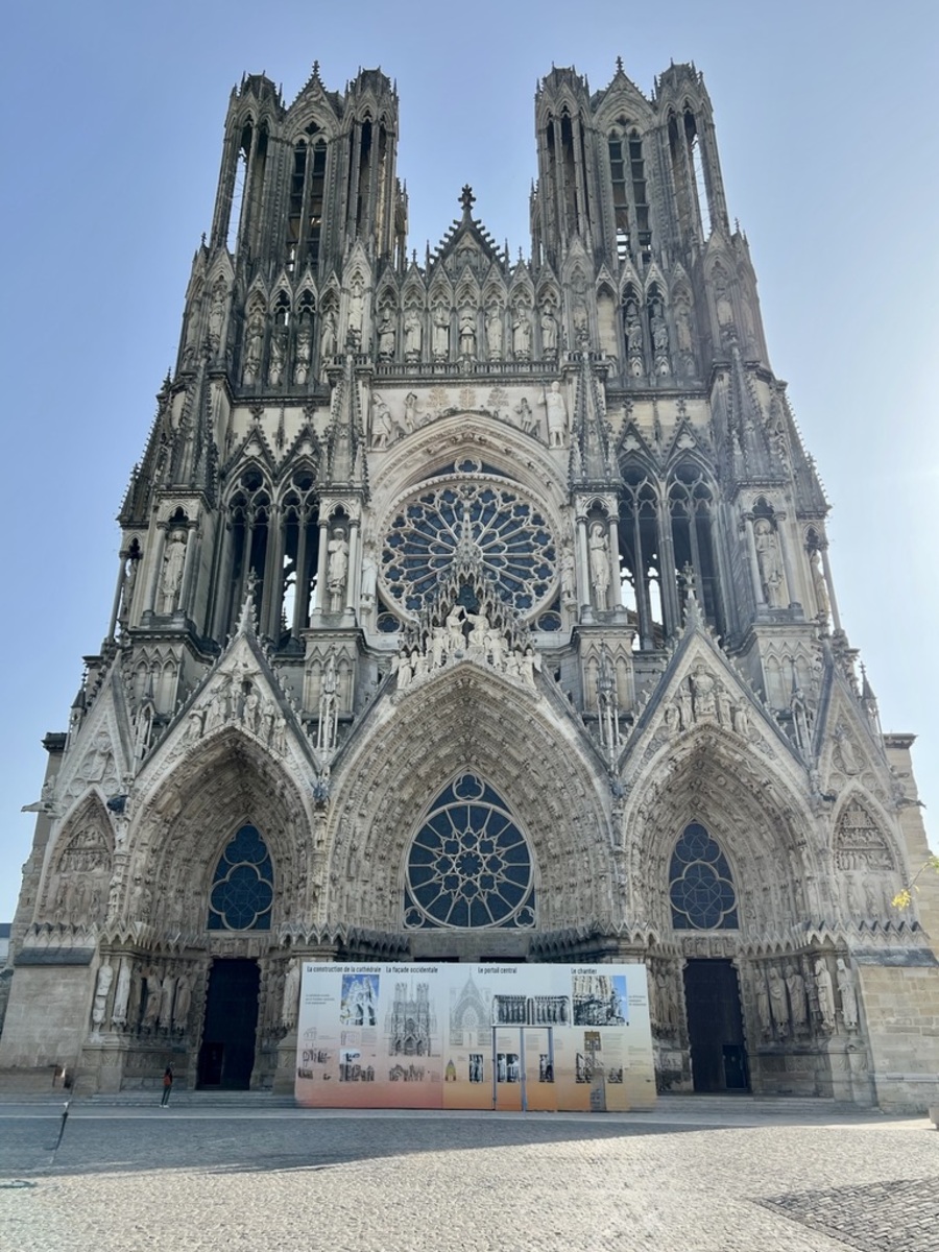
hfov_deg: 53.1
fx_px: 940
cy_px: 626
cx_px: 470
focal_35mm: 26
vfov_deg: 67.3
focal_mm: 5.7
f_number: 1.5
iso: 50
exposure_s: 1/2353
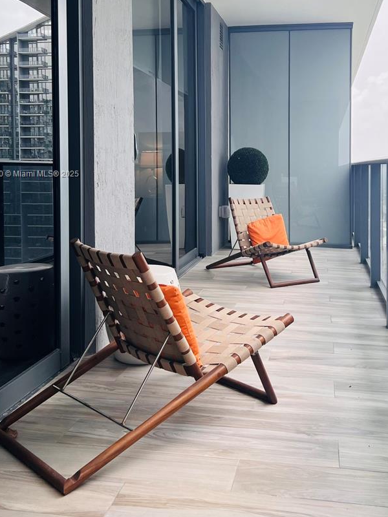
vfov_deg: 47.1
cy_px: 174
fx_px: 583
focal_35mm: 39
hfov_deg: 36.5
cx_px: 252
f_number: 1.5
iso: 50
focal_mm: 5.7
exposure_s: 1/1089
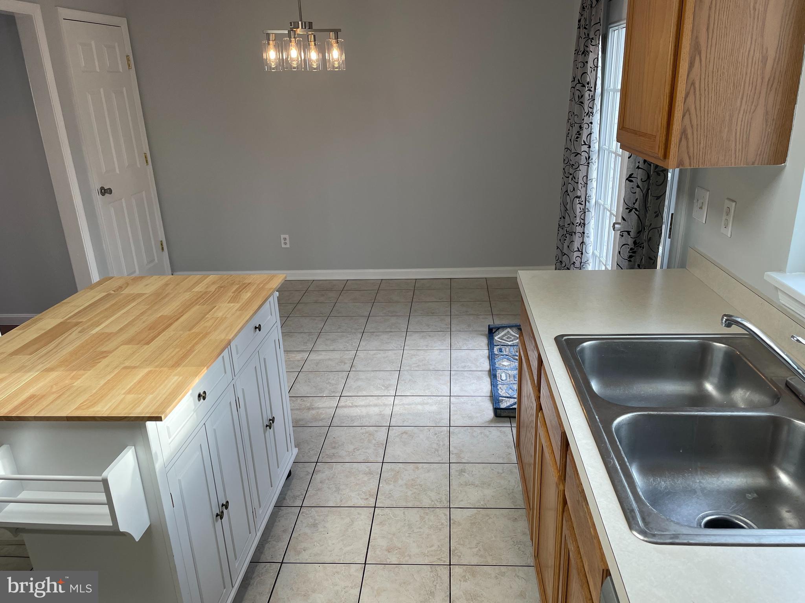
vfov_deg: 53.1
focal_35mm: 26
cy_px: 302
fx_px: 605
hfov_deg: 67.3
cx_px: 402
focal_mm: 4.2
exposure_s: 1/120
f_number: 1.6
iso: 80
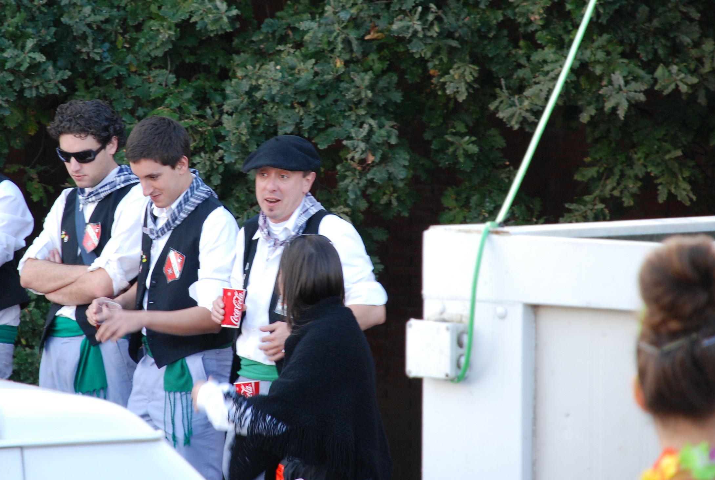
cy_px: 177
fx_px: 5346
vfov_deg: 5.1
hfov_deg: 7.6
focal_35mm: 269
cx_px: 265
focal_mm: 135
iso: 400
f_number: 5.6
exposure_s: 1/60
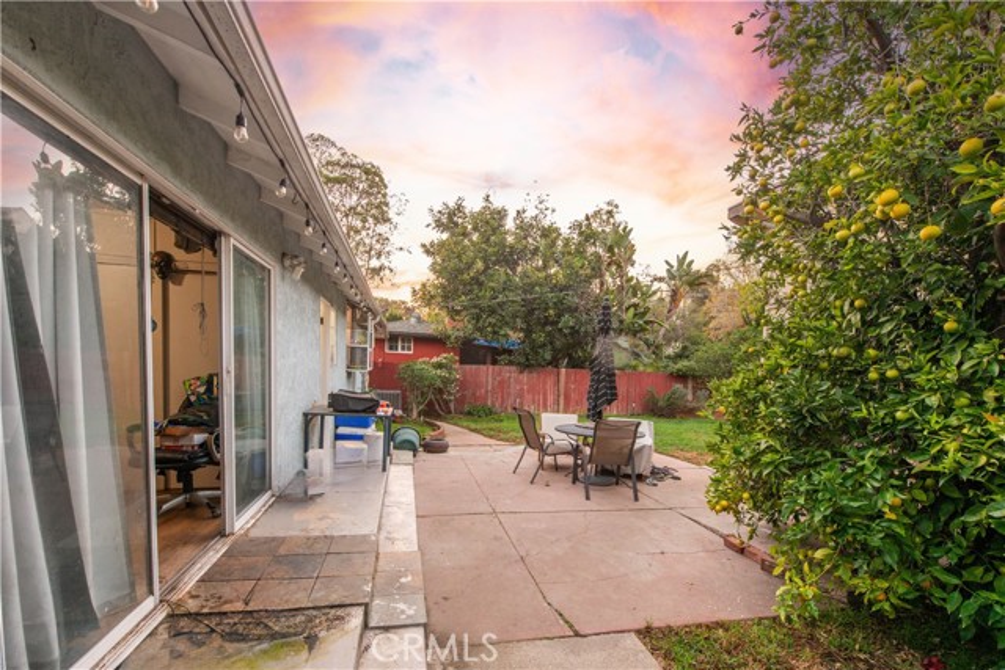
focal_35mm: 14
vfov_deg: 81.2
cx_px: 502
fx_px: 391
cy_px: 335
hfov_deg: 104.2
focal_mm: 14
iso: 400
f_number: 5.6
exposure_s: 1/50
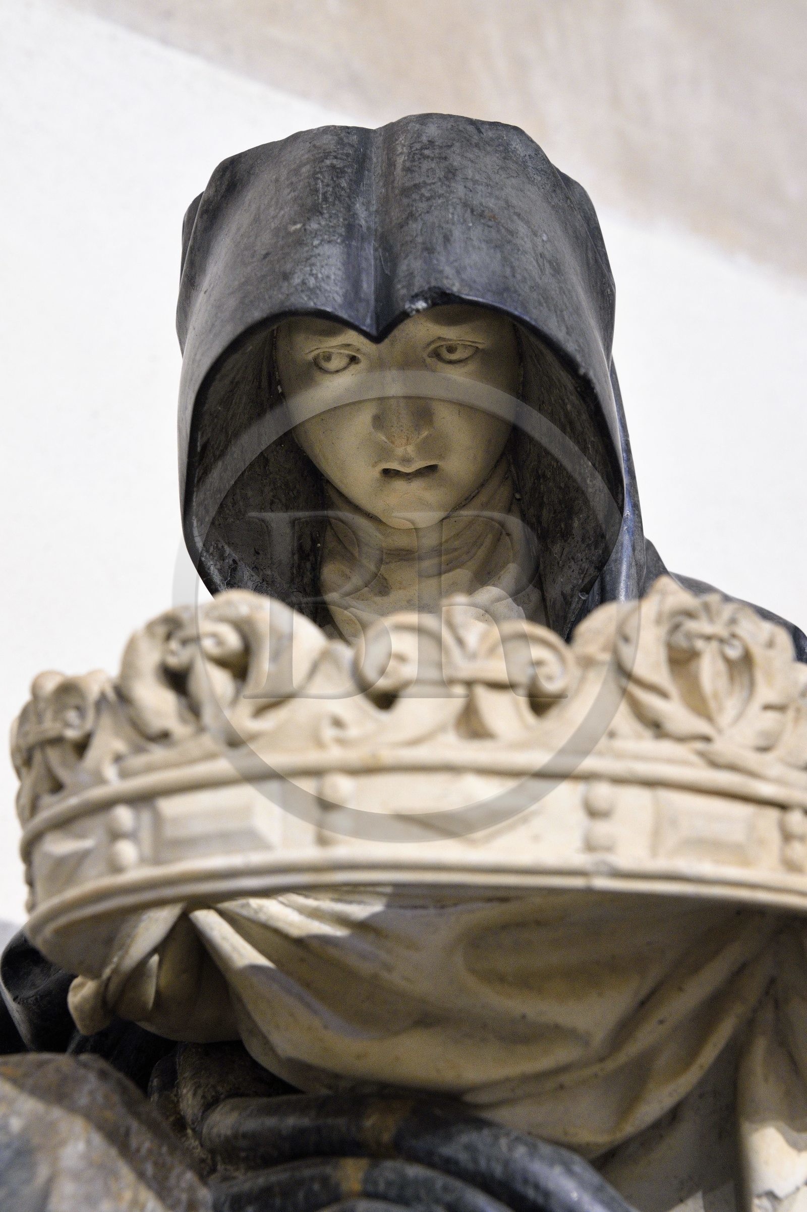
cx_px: 404
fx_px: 1750
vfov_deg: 38.2
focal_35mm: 52
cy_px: 606
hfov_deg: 26.0
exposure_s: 1/8
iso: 3200
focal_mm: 52
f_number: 10
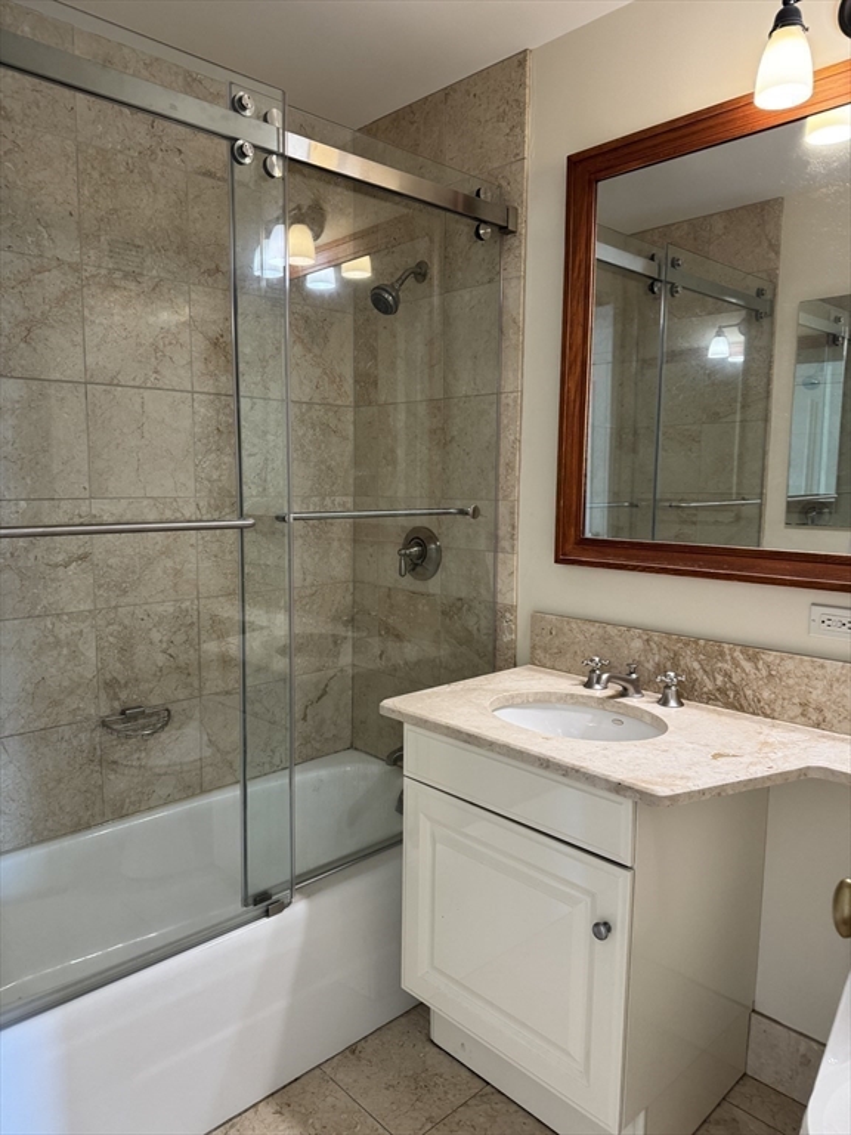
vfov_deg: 71.6
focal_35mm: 24
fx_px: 787
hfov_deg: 56.8
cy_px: 568
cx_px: 426
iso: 200
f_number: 1.78
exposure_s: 1/120
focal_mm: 6.76
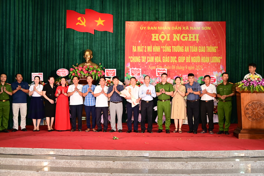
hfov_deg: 53.1
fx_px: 264
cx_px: 132
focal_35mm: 36
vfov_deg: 36.9
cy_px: 88
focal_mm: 24
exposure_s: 1/200
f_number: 4.5
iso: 800
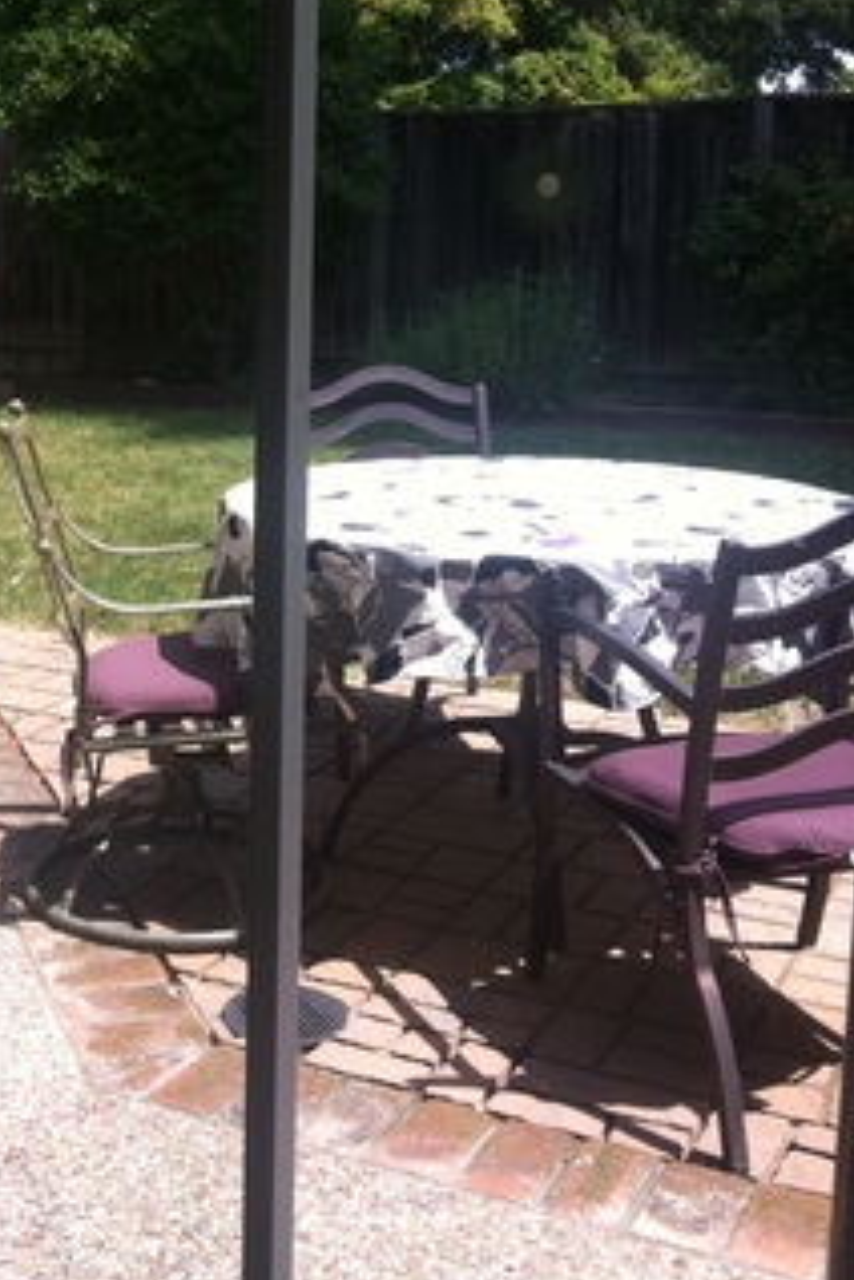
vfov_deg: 37.8
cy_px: 441
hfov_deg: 25.6
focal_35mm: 52
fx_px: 1850
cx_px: 189
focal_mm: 3.85
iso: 80
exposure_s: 1/487
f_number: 2.8
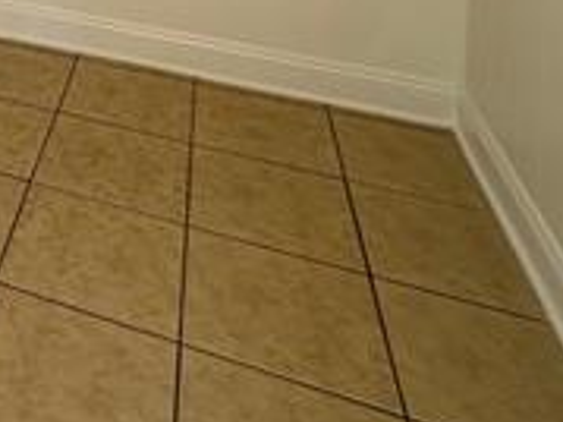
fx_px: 813
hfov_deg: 31.1
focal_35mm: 50
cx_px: -138
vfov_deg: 20.9
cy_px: -321
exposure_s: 1/99
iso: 160
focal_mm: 2.22
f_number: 2.2
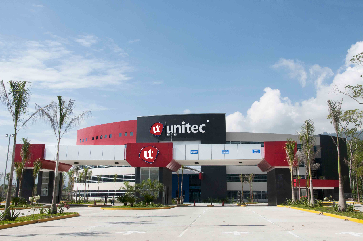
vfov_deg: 36.8
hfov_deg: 53.2
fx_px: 363
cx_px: 182
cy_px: 120
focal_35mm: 36
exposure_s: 1/800
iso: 500
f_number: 14
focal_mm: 24
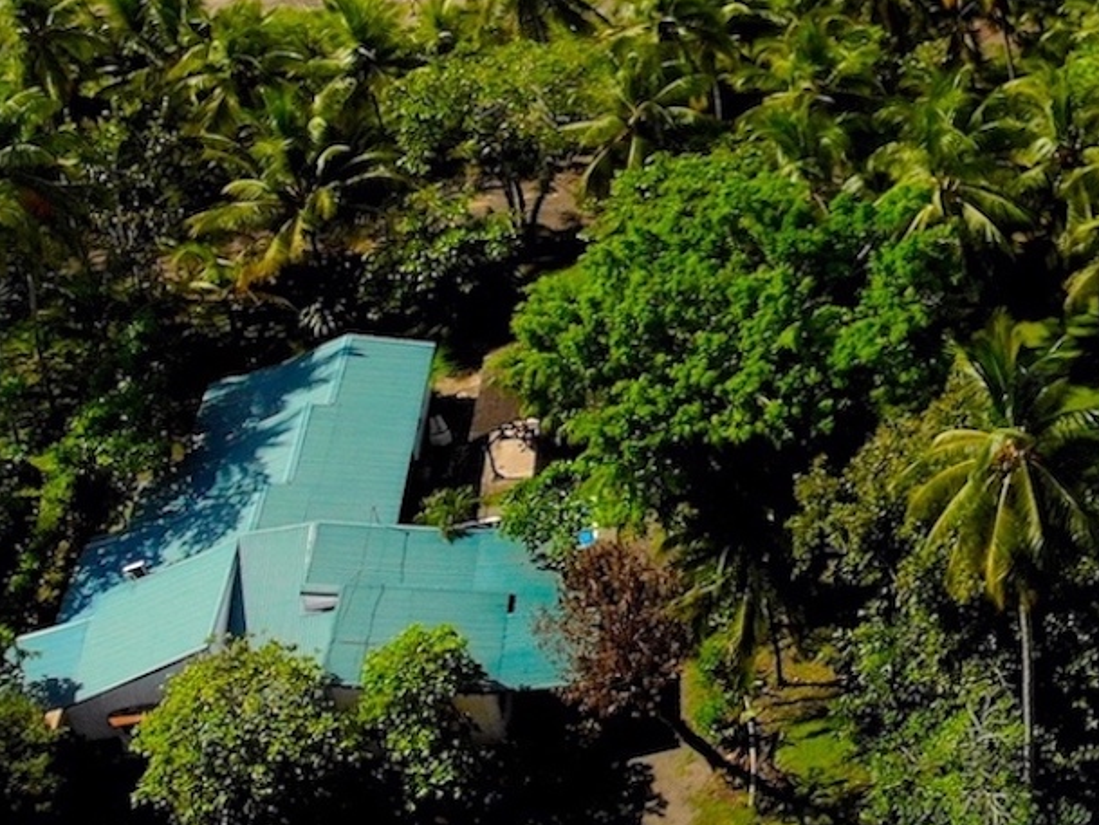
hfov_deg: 24.4
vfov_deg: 20.6
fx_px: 2128
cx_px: 1517
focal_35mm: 67
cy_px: -150
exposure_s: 1/1357
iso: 100
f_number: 2.8
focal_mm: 4.5
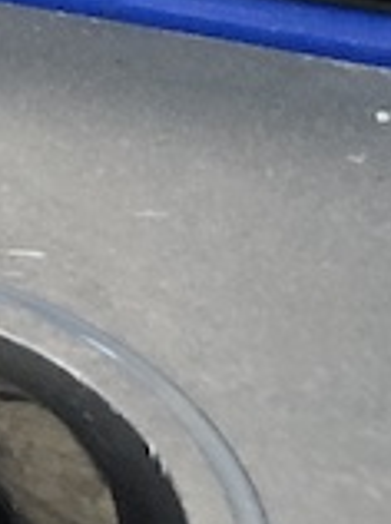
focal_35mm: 213
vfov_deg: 8.4
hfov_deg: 6.3
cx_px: -881
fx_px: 3217
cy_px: -806
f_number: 1.8
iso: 64
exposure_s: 1/17
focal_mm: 3.99
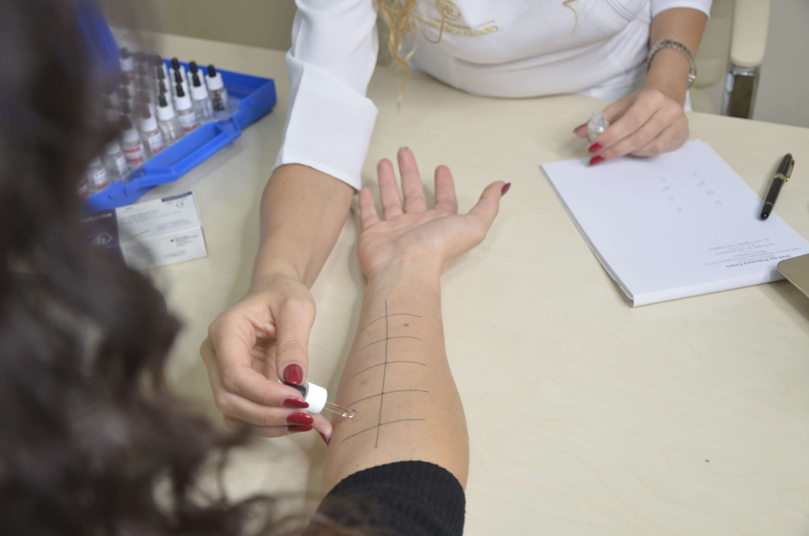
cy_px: 268
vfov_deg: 31.8
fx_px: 942
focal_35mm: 42
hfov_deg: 46.5
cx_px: 404
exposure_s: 1/40
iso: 200
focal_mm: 28
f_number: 4
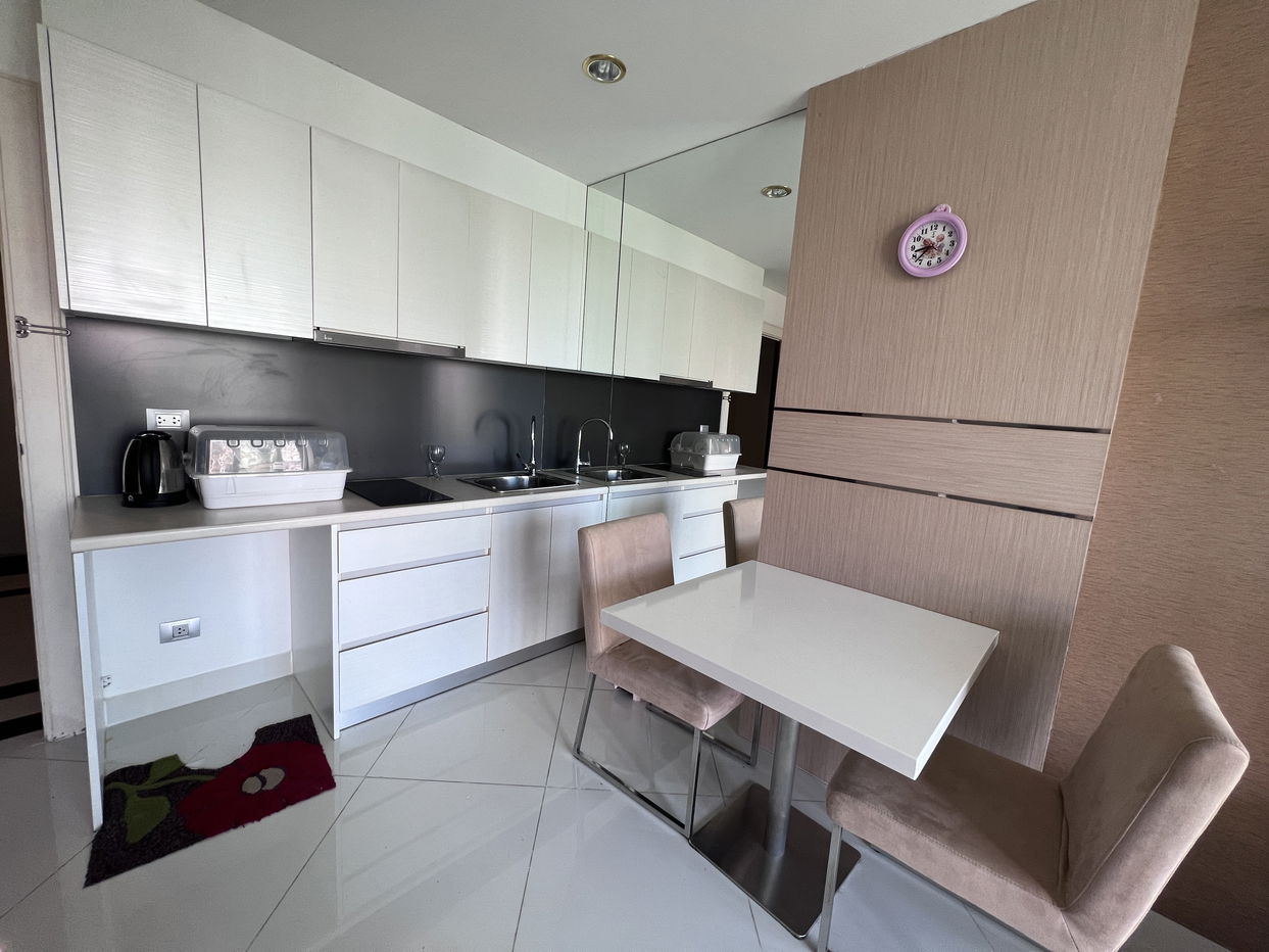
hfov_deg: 106.2
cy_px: 476
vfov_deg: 89.9
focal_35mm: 13
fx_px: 477
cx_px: 634
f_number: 1.8
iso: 100
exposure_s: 1/100
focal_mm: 1.57
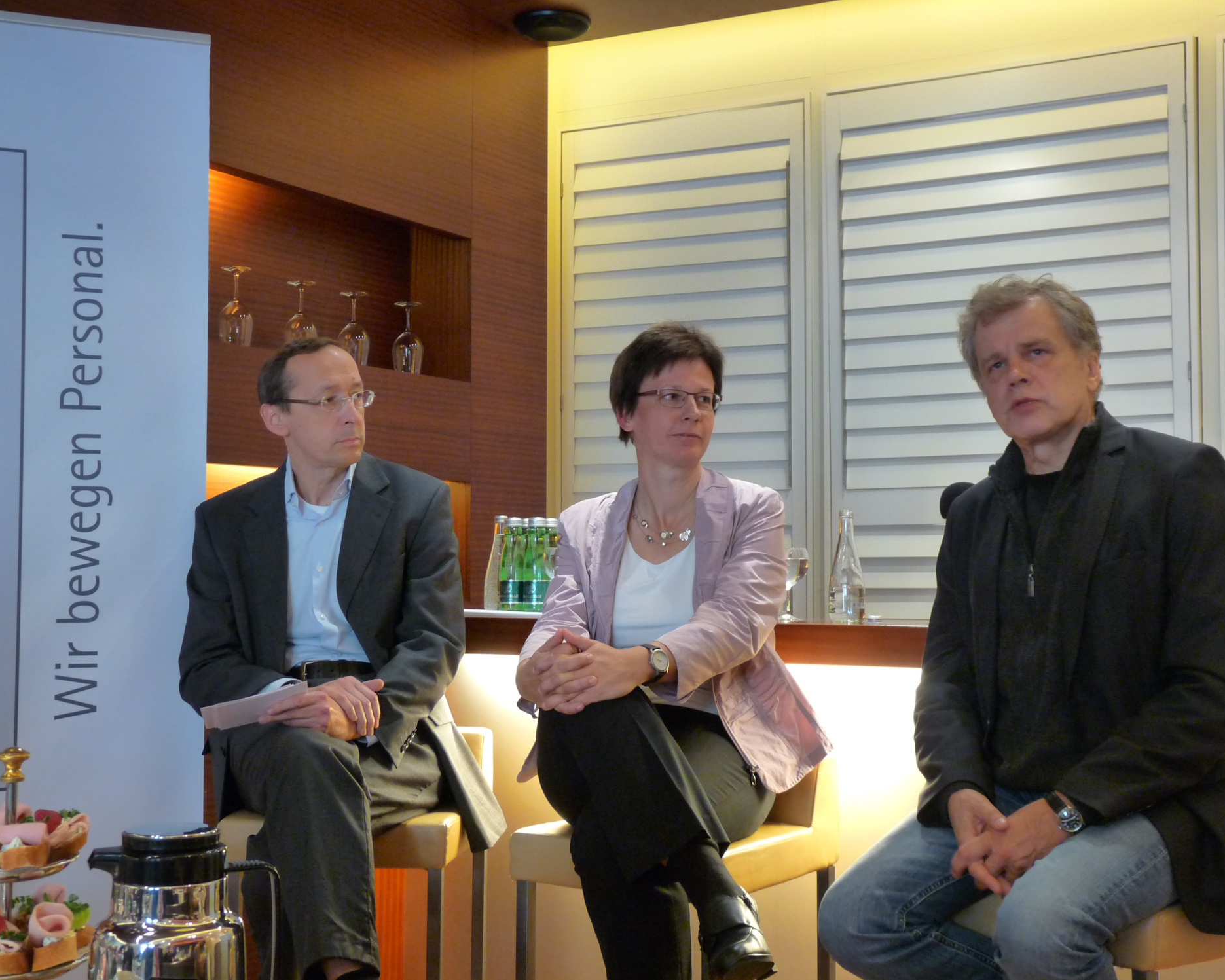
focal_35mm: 48
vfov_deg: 31.5
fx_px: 1740
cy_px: 490
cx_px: 632
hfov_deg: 38.8
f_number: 3.2
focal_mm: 8.2
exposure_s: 1/10
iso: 400
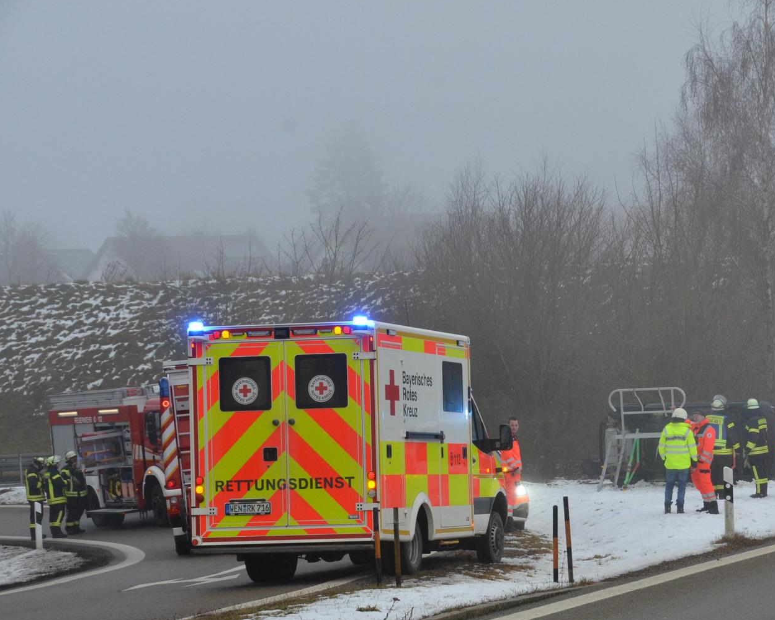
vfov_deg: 12.7
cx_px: 583
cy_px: 387
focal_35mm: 121
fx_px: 2775
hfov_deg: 15.8
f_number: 10
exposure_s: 1/400
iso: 1000
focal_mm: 56
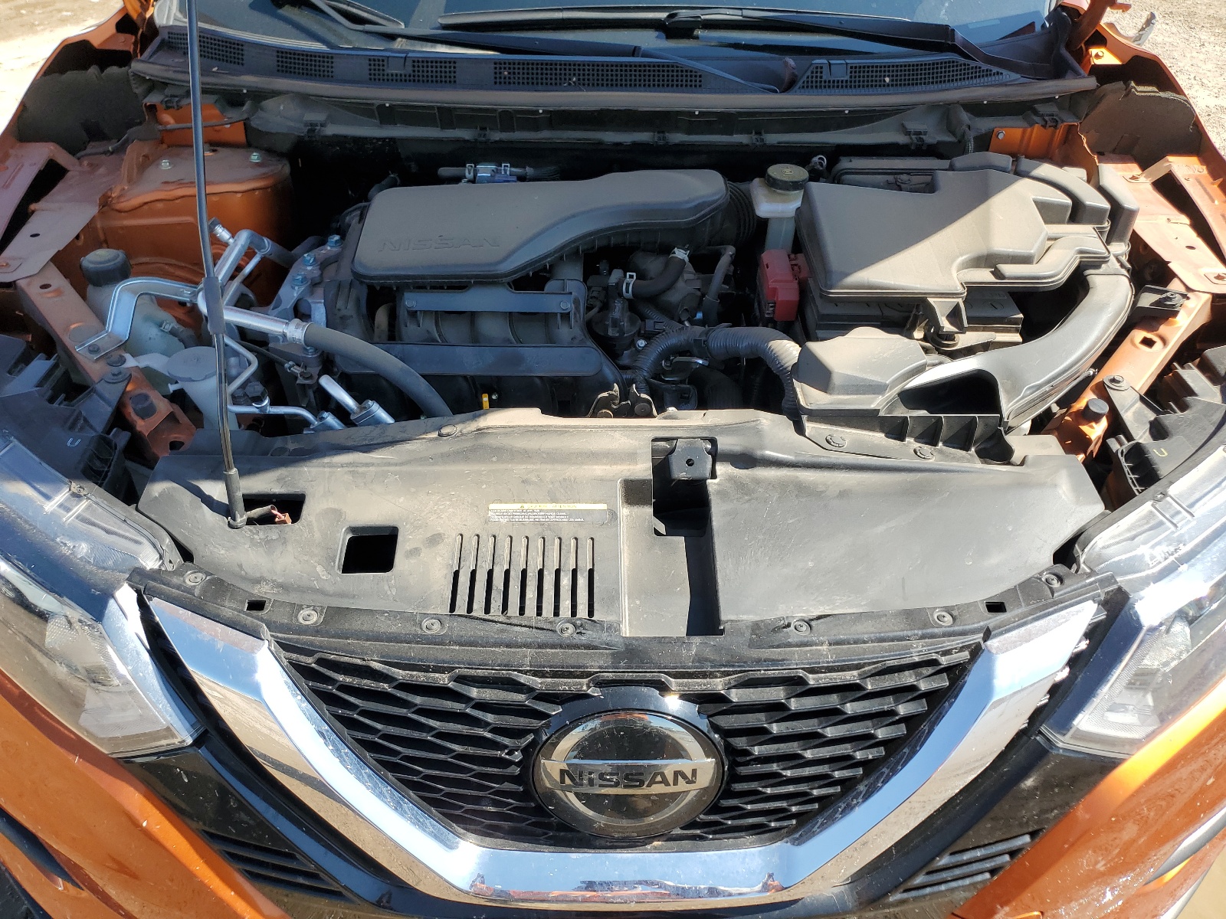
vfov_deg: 53.1
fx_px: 921
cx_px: 613
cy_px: 460
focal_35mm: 26
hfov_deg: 67.3
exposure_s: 1/1250
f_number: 1.5
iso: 50
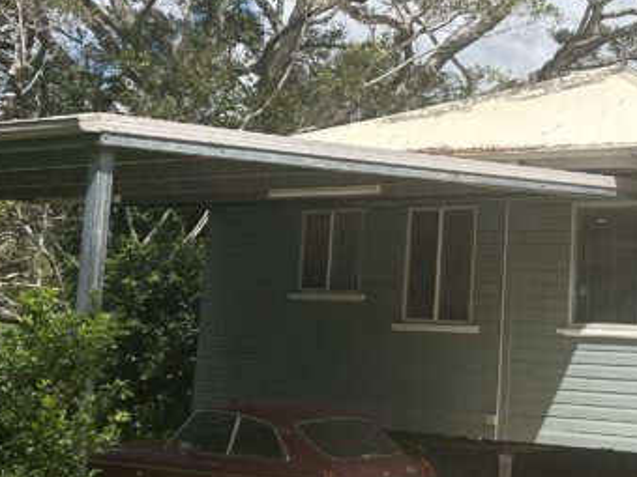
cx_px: 590
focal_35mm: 75
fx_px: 1380
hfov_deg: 25.1
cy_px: 139
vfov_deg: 19.5
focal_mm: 5.7
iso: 50
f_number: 1.5
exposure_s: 1/3968
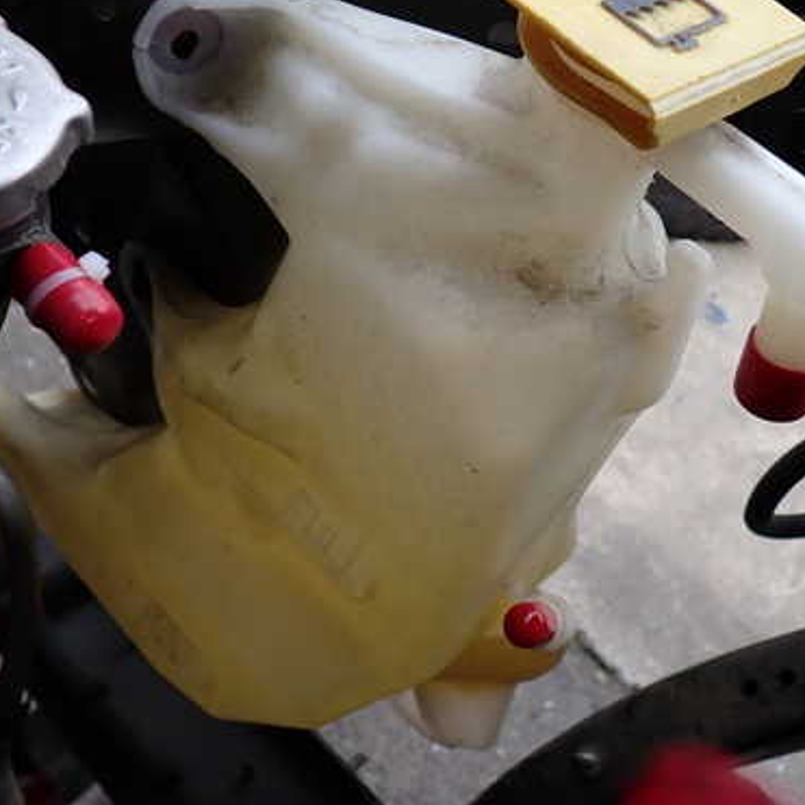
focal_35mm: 40
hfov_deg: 41.8
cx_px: 453
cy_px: 373
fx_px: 1052
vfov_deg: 41.8
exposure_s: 1/500
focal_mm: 5.05
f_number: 2.2
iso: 100
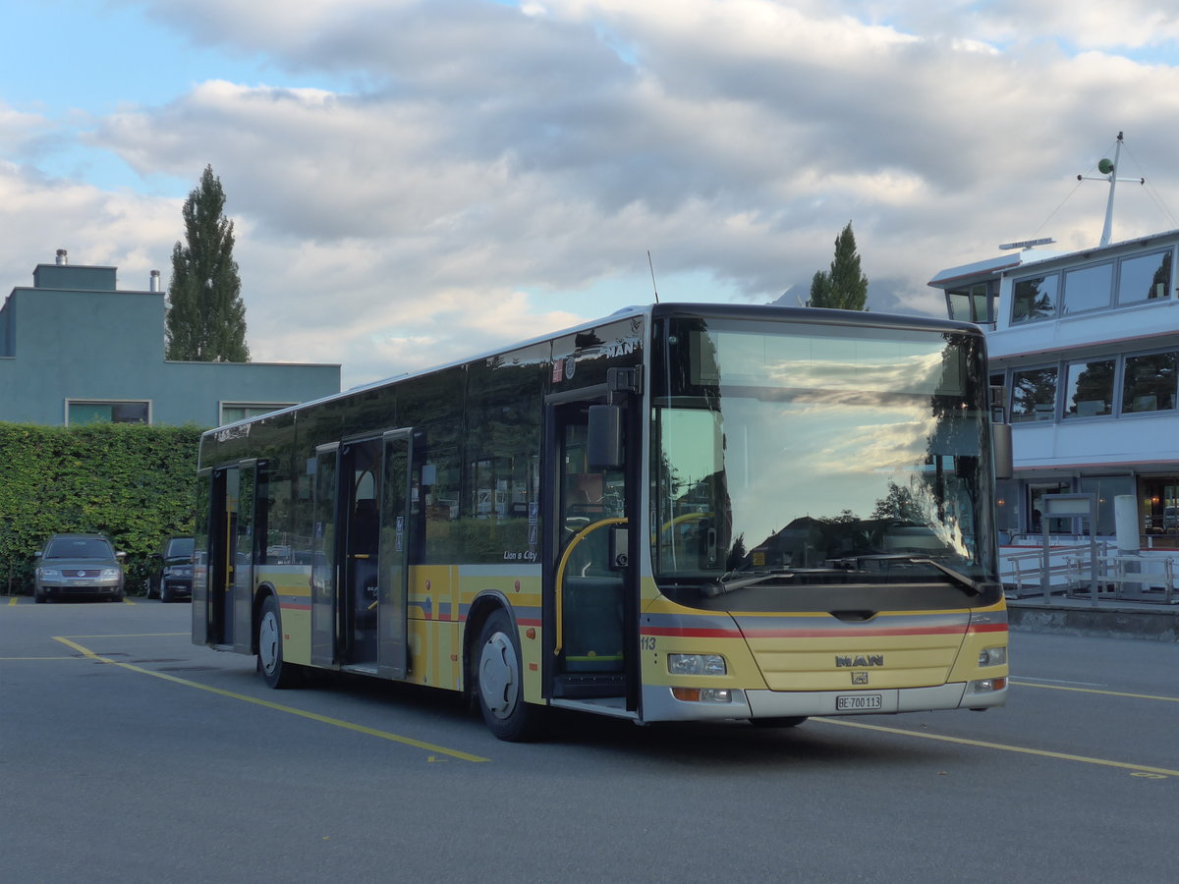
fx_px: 1873
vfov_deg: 26.6
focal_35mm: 55
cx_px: 590
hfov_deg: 34.9
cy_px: 442
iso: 160
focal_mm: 11.3
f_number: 3.4
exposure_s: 1/320
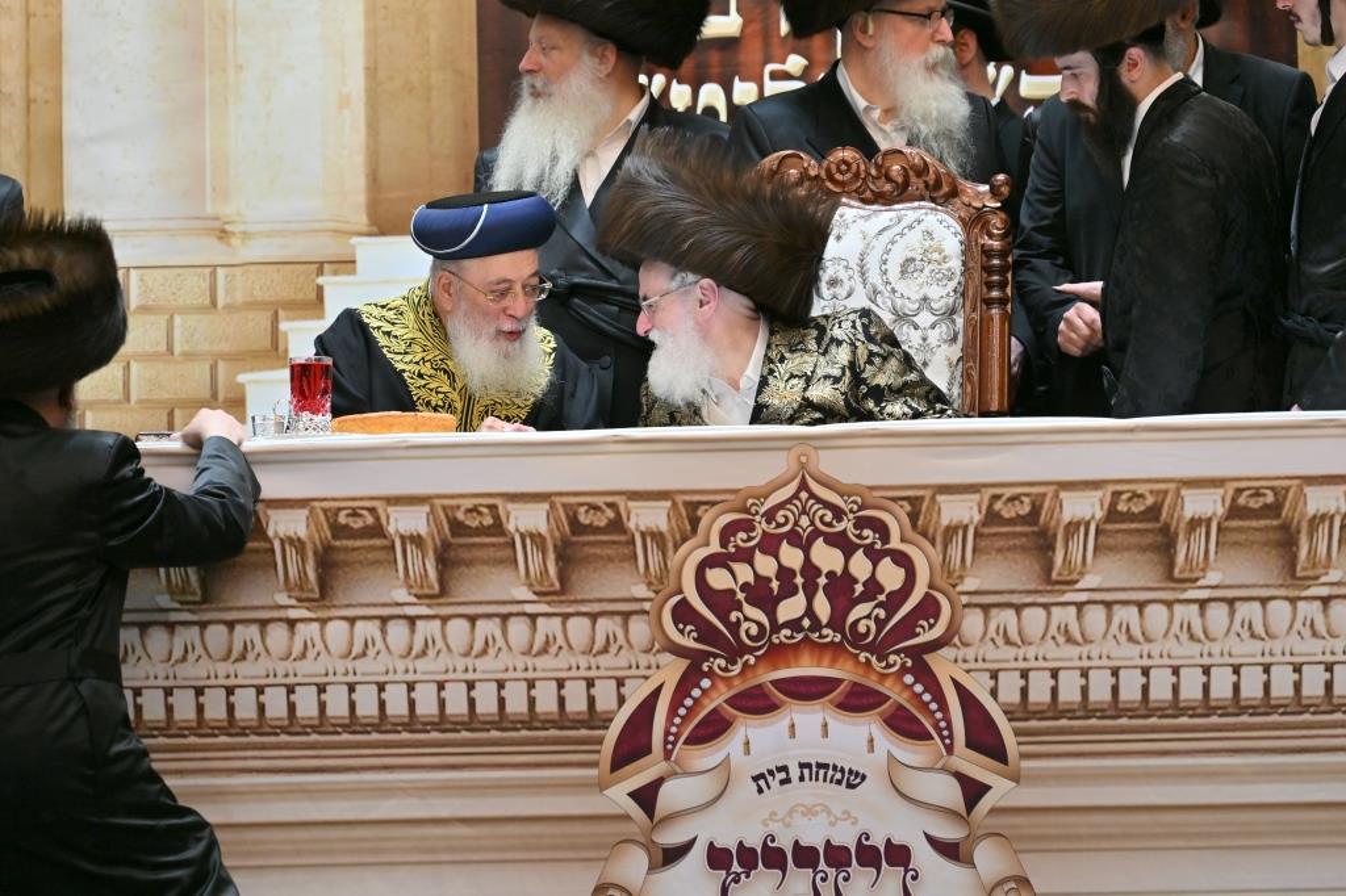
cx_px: 673
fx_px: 11212
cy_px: 448
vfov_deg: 4.6
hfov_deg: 6.9
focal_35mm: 300
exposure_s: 1/250
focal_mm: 200
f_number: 2.8
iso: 320
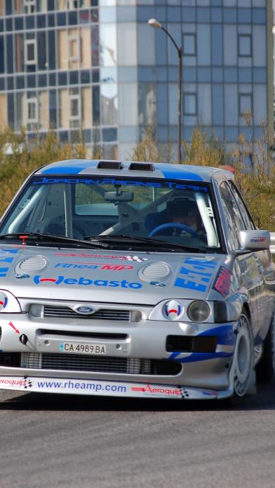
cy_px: 243
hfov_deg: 4.3
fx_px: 3693
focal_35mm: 285
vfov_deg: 7.6
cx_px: 78
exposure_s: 1/1000
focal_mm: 120
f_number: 4.8
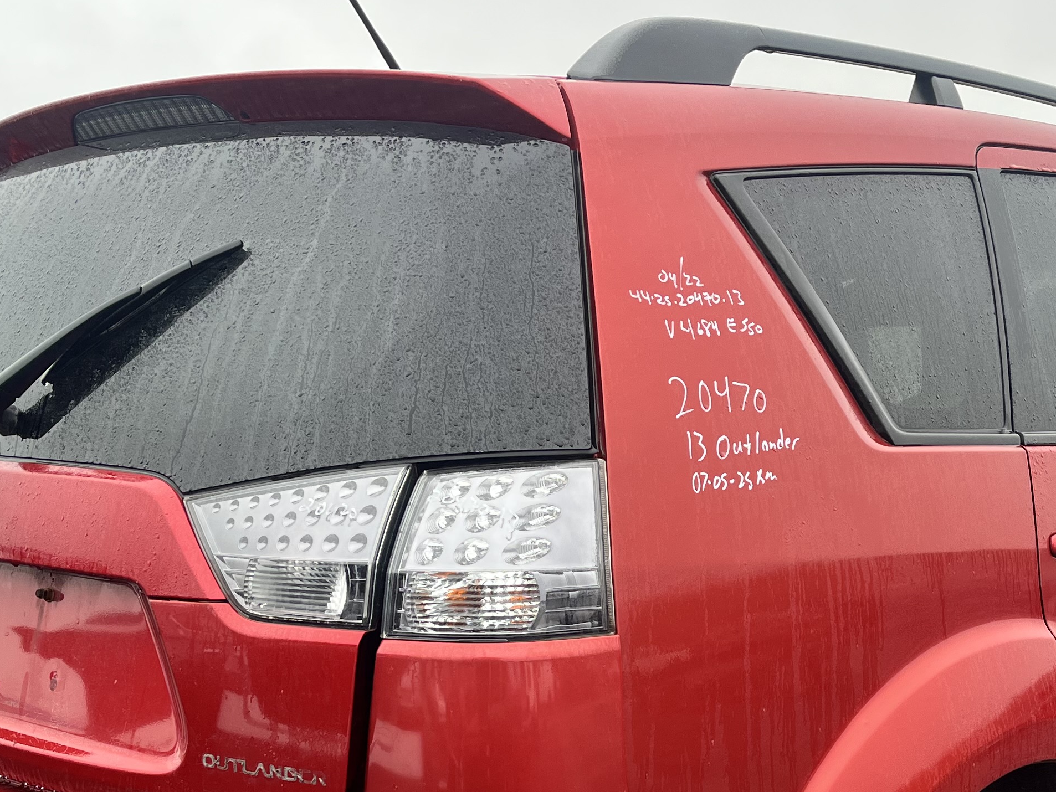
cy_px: 664
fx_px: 1678
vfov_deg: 26.0
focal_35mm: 55
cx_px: 659
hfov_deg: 34.8
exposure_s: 1/317
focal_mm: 5.1
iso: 50
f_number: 1.6
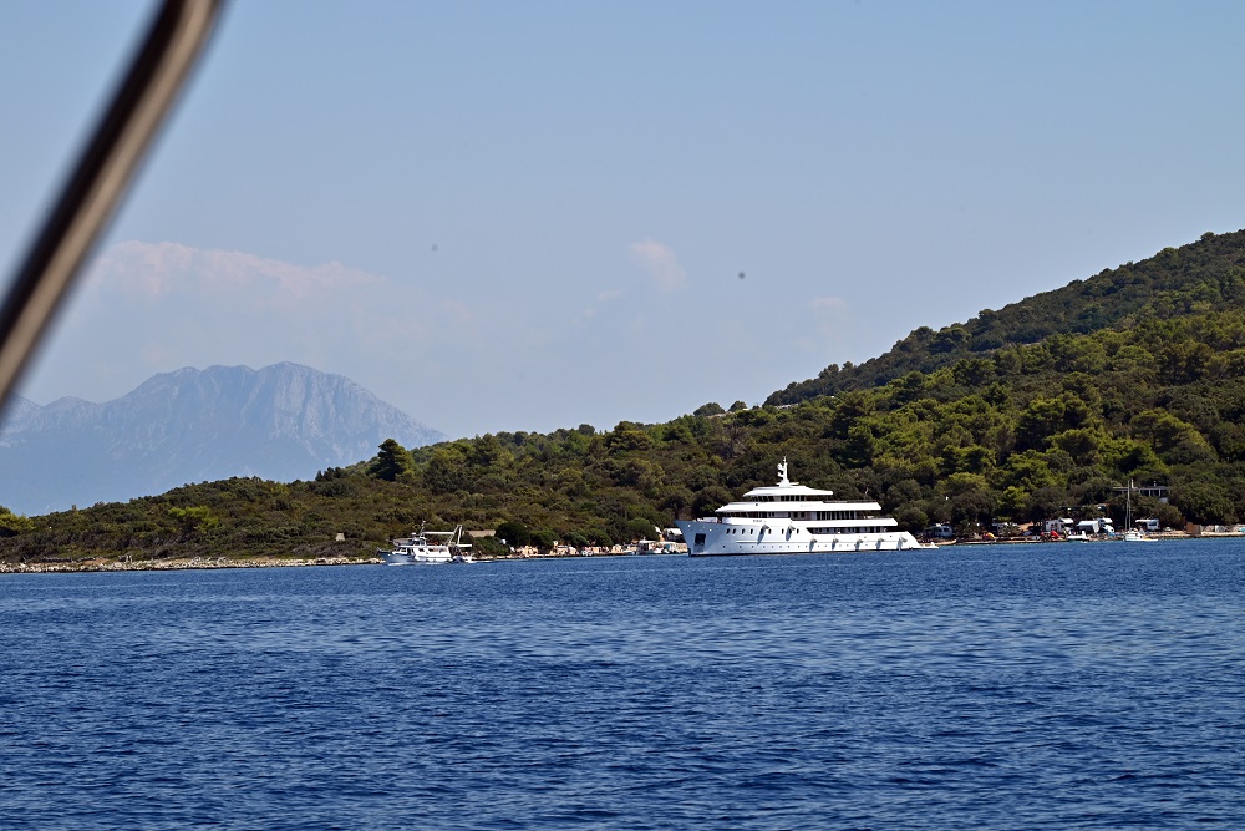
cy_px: 416
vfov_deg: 9.5
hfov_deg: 14.2
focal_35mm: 145
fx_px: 5015
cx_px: 622
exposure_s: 1/160
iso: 110
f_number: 16
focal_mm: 145
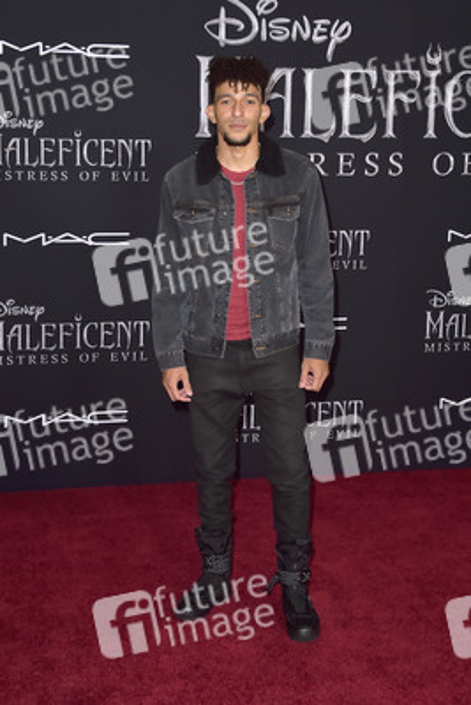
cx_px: 236
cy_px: 352
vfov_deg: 41.1
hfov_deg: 28.1
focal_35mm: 48
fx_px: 941
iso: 500
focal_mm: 48
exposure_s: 1/250
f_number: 7.1
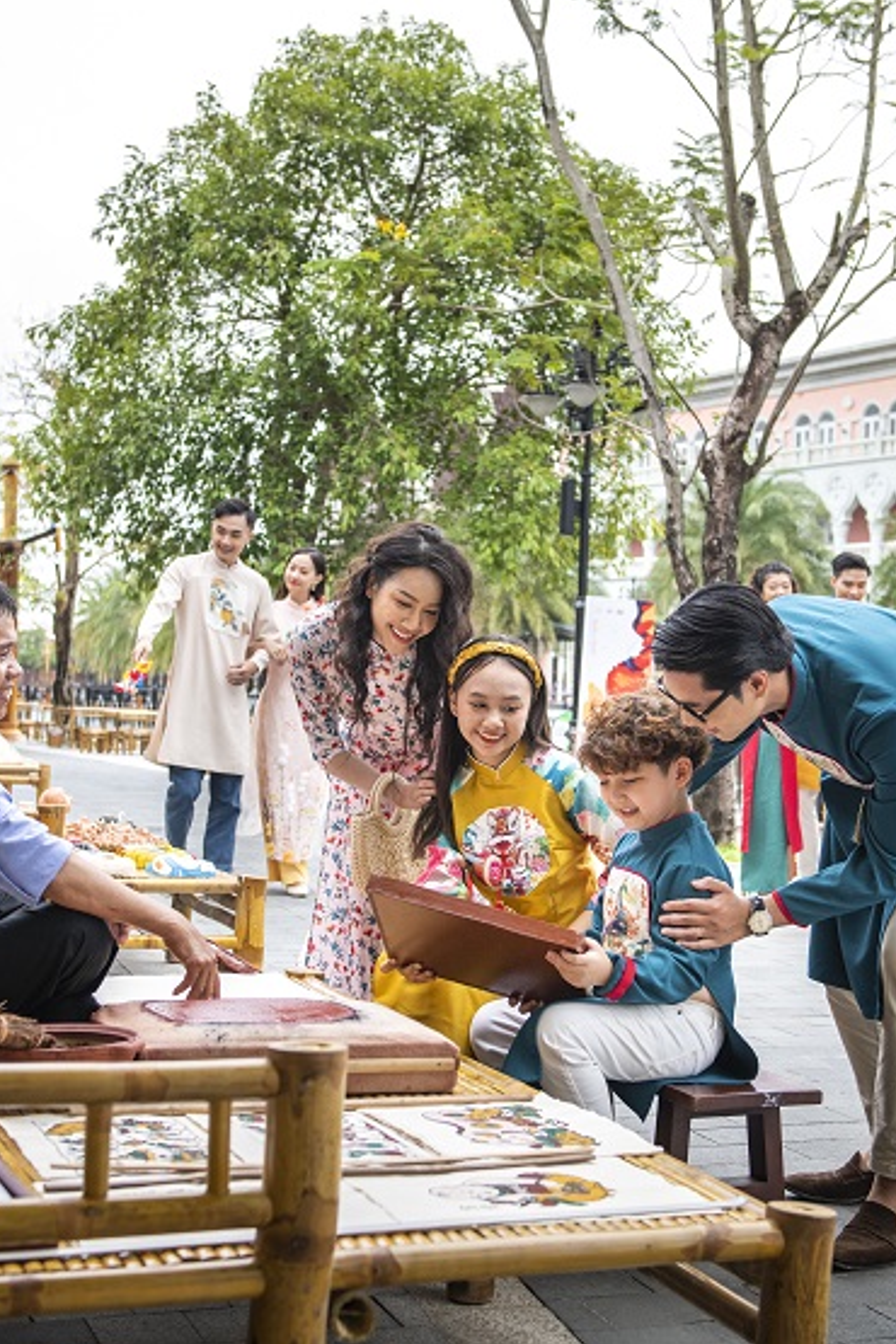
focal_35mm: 53
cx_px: 454
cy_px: 668
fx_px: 1979
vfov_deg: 37.5
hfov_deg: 25.5
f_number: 3.5
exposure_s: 1/320
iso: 400
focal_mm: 35
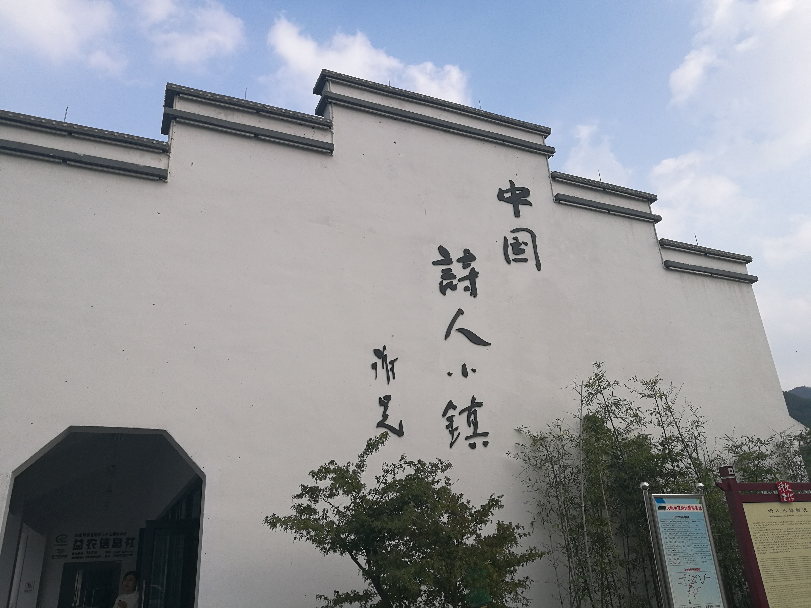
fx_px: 633
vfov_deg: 51.4
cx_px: 406
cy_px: 304
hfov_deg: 65.3
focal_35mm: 27
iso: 50
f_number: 2.2
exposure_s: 1/511
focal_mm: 4.5
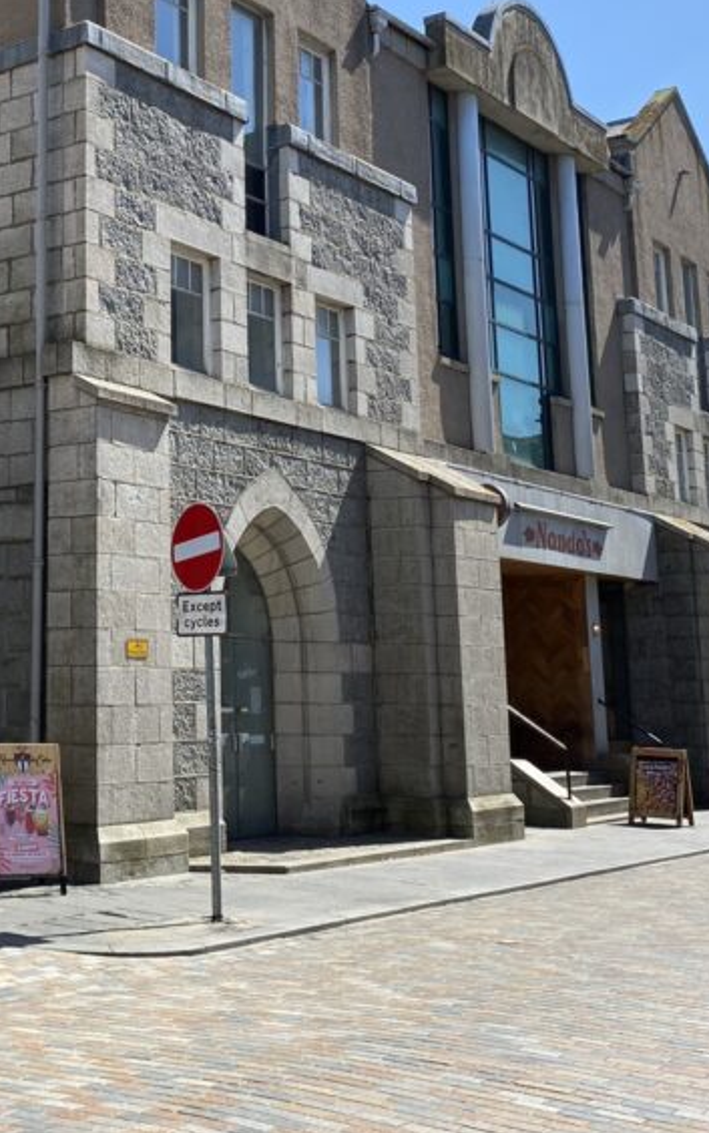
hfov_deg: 24.9
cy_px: 374
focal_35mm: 50
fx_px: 1544
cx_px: 44
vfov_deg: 39.8
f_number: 1.8
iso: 32
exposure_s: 1/1838
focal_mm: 4.25
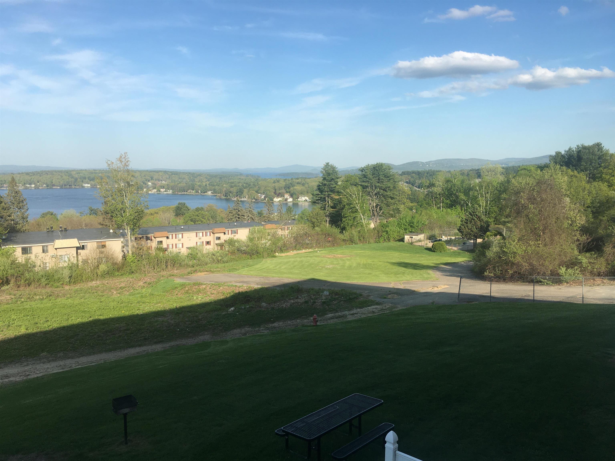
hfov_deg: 61.7
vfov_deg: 48.2
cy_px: 230
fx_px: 515
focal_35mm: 29
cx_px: 308
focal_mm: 4.15
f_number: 2.2
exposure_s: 1/1012
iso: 25
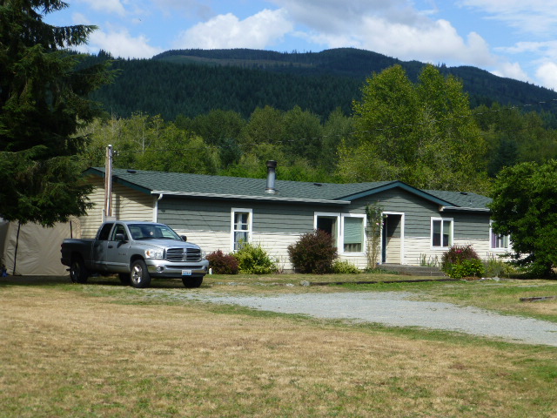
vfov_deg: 22.3
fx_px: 1062
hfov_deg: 29.4
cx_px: 278
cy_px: 209
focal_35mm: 66
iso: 100
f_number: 4.9
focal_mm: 11.7
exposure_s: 1/500
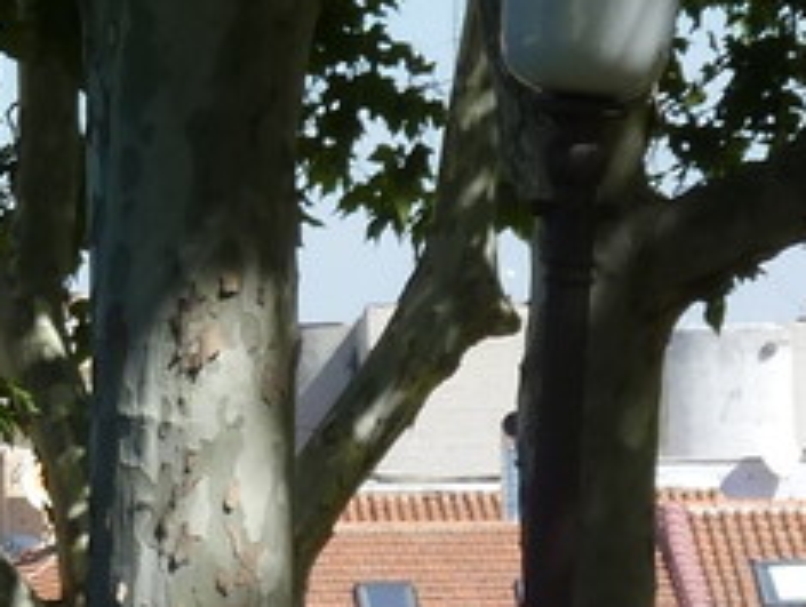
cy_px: 569
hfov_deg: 2.1
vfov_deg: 1.6
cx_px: -1132
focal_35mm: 957
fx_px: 22317
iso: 80
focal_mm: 31.2
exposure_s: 1/250
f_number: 5
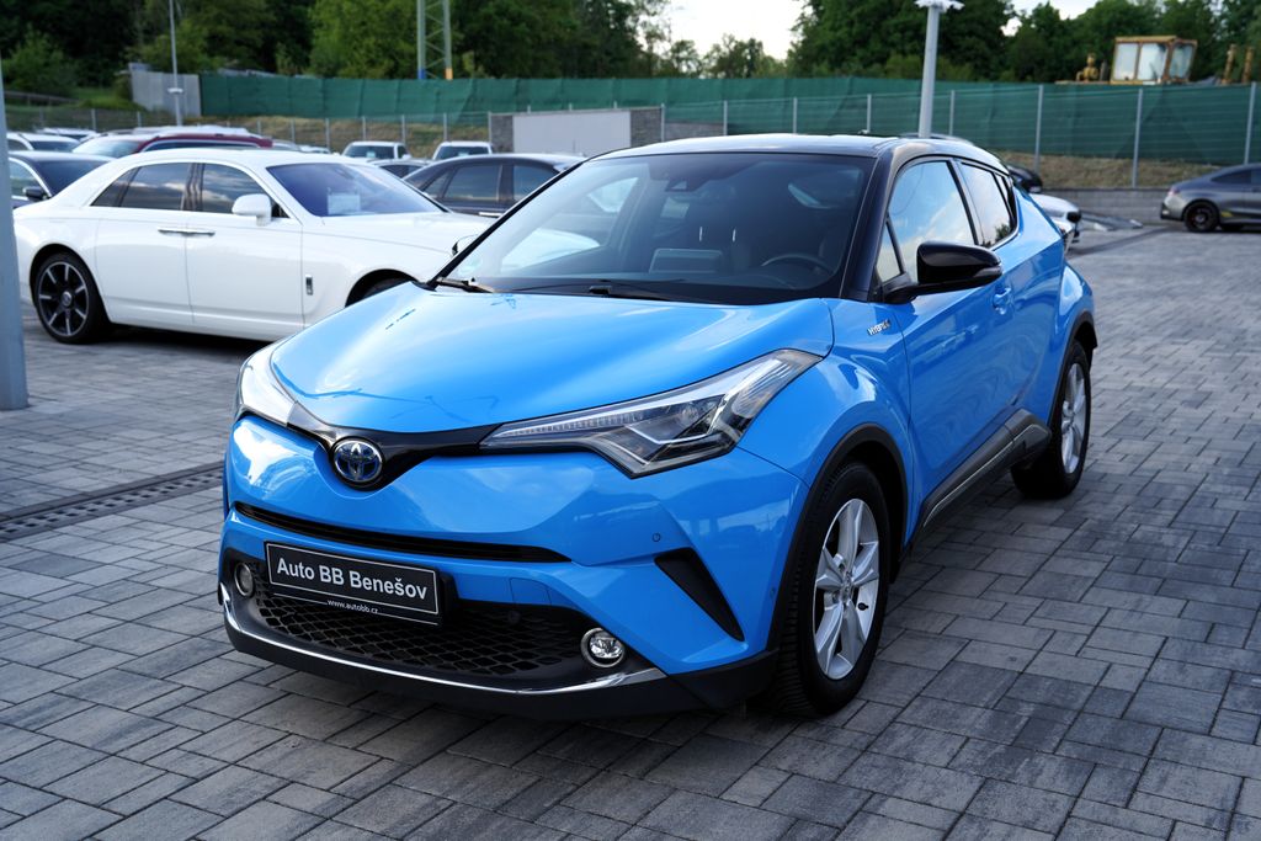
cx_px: 630
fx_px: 1331
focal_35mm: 38
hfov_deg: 50.7
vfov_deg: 35.1
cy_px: 420
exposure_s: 1/125
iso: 100
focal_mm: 38
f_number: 5
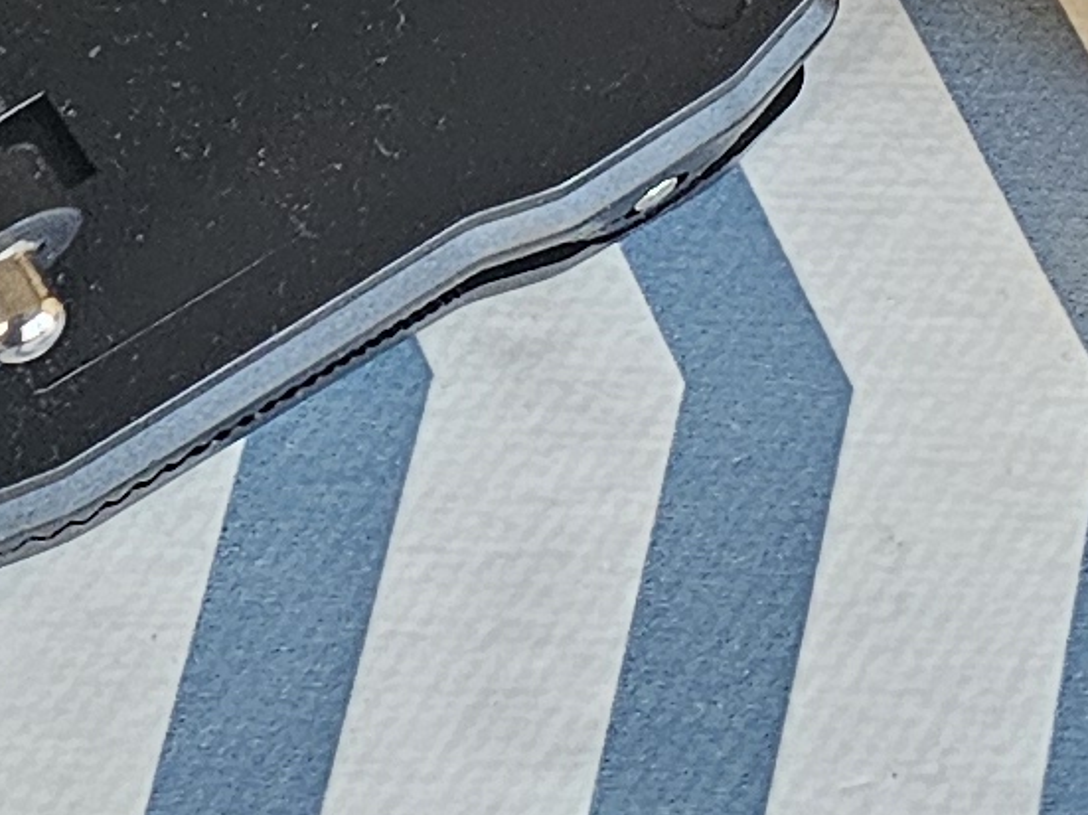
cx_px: -863
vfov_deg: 8.3
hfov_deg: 11.1
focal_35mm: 167
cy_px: -1024
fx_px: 5248
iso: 640
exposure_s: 1/100
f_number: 1.7
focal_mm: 6.3
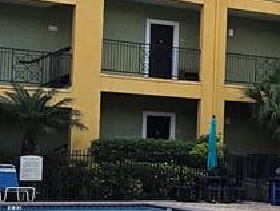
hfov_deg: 17.9
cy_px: 146
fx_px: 802
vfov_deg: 14.9
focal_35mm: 99
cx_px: 409
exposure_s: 1/1142
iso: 50
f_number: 2.2
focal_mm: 2.2
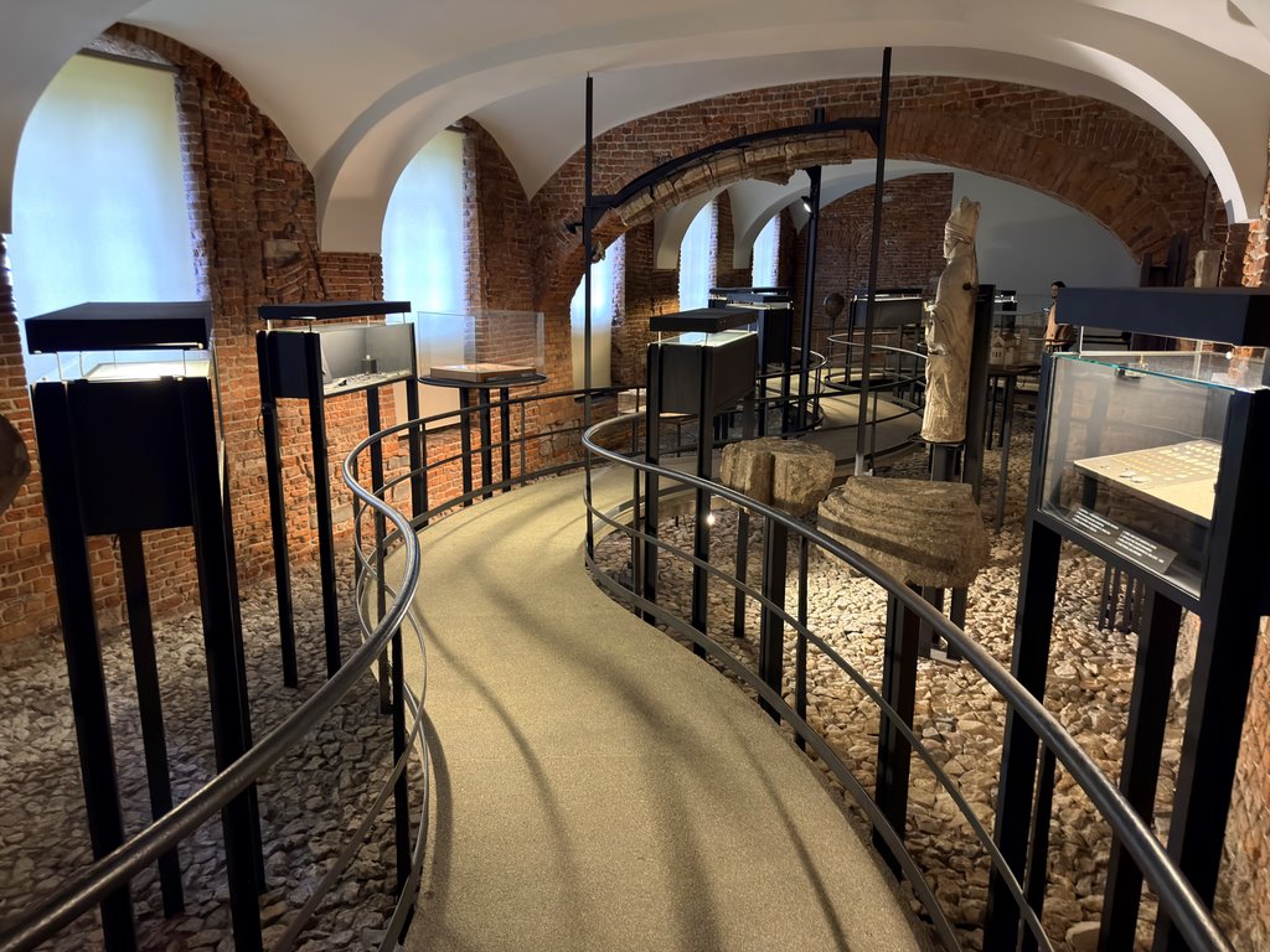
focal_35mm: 24
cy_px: 476
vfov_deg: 56.8
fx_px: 881
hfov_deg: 71.6
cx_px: 635
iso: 800
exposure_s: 1/25
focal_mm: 6.76
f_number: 1.78
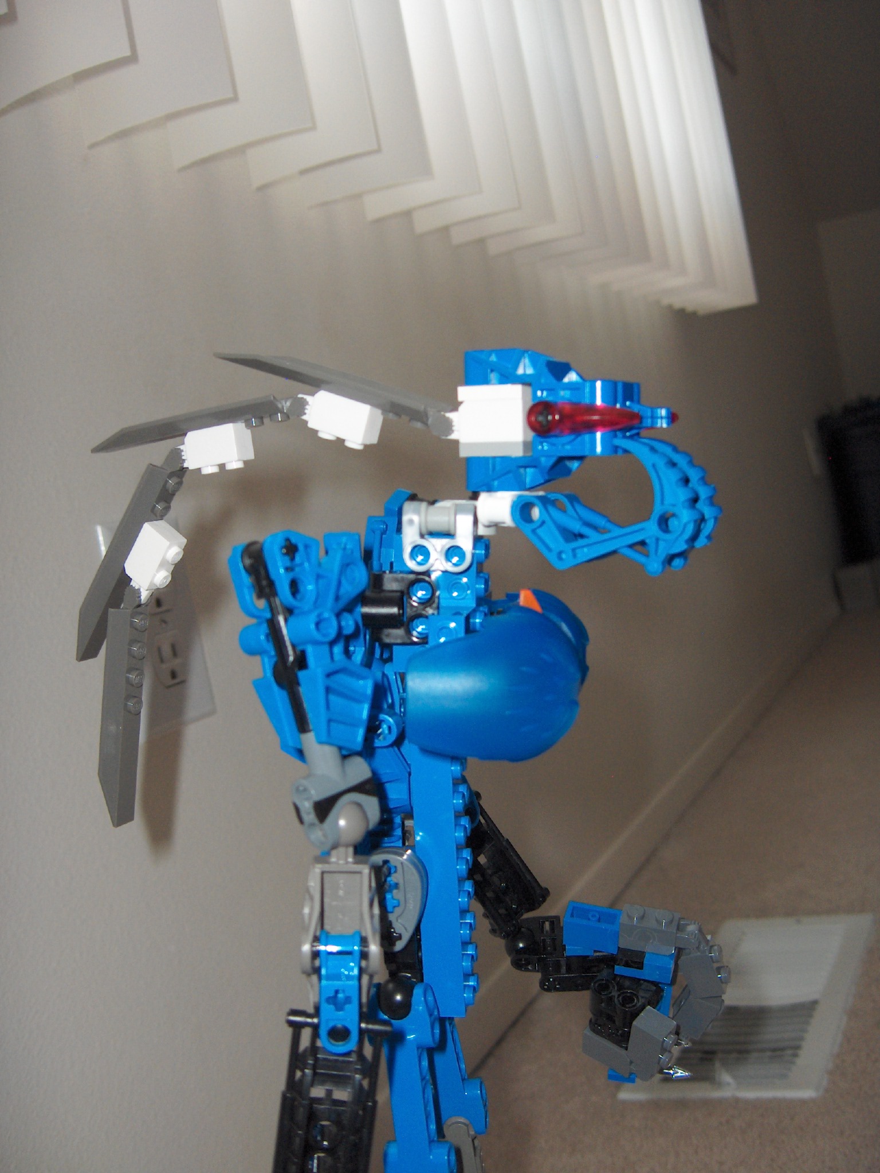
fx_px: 1322
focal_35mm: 39
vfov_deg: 47.9
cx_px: 440
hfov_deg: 36.8
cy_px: 586
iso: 100
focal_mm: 8
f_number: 2.8
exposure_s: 1/60
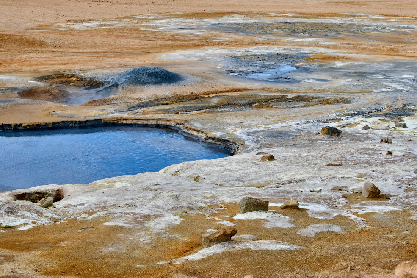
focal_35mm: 57
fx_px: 660
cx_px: 208
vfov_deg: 23.8
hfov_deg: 35.0
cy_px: 139
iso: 100
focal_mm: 38
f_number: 9
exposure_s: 1/320
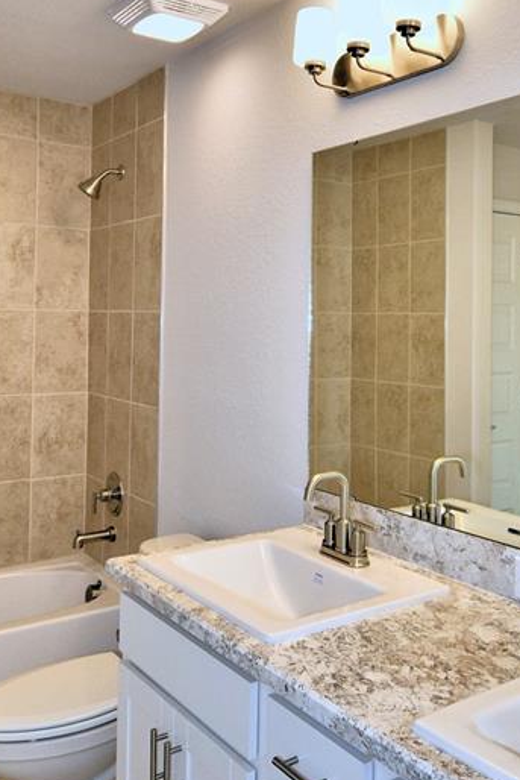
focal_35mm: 35
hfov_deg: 37.7
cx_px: 323
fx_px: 758
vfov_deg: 53.9
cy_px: 304
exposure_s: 1/60
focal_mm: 10
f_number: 4.5
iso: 140
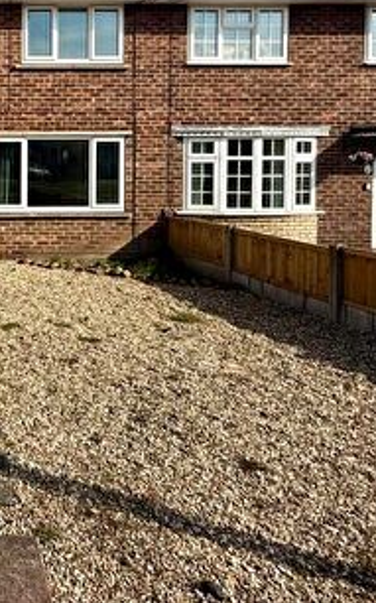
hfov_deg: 30.3
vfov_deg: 54.9
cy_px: 176
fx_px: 558
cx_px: -100
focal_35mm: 34
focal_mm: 2.22
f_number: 2.2
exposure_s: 1/2024
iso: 50
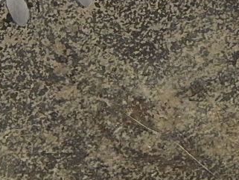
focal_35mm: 464
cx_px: 208
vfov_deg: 3.2
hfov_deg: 4.3
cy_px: -1
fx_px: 3205
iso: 400
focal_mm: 16.6
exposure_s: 1/80
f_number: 4.4
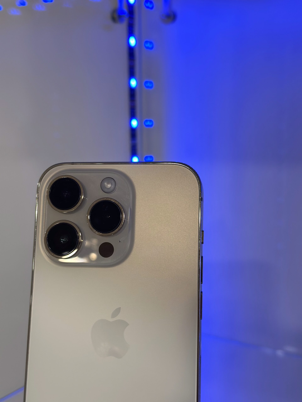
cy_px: 201
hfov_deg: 30.3
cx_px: 151
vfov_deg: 39.7
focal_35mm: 48
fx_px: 558
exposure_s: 1/100
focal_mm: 6.86
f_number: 1.78
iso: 160
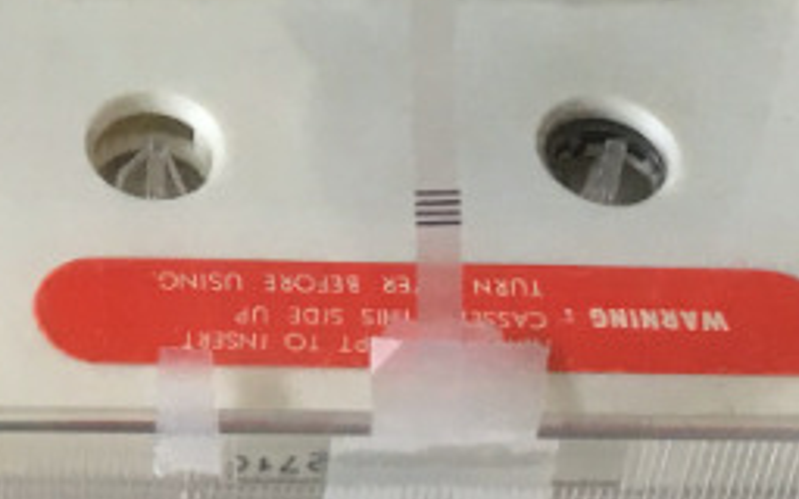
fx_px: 2744
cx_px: -109
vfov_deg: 9.5
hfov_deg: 16.0
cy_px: -596
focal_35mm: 126
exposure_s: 1/33
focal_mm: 4.2
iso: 80
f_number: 2.2
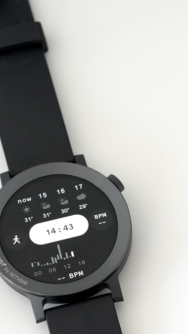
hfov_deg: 8.9
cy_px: 255
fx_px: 1187
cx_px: 228
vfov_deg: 15.9
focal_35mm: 134
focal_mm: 45
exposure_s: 1/80
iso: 400
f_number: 4
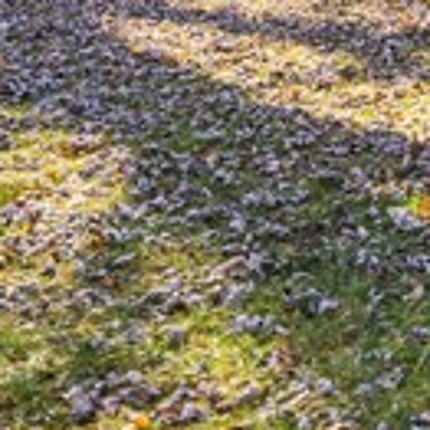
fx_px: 1686
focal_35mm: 120
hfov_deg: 11.0
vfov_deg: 13.4
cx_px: 1175
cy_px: -269
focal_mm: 17
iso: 200
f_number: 4
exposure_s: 1/640
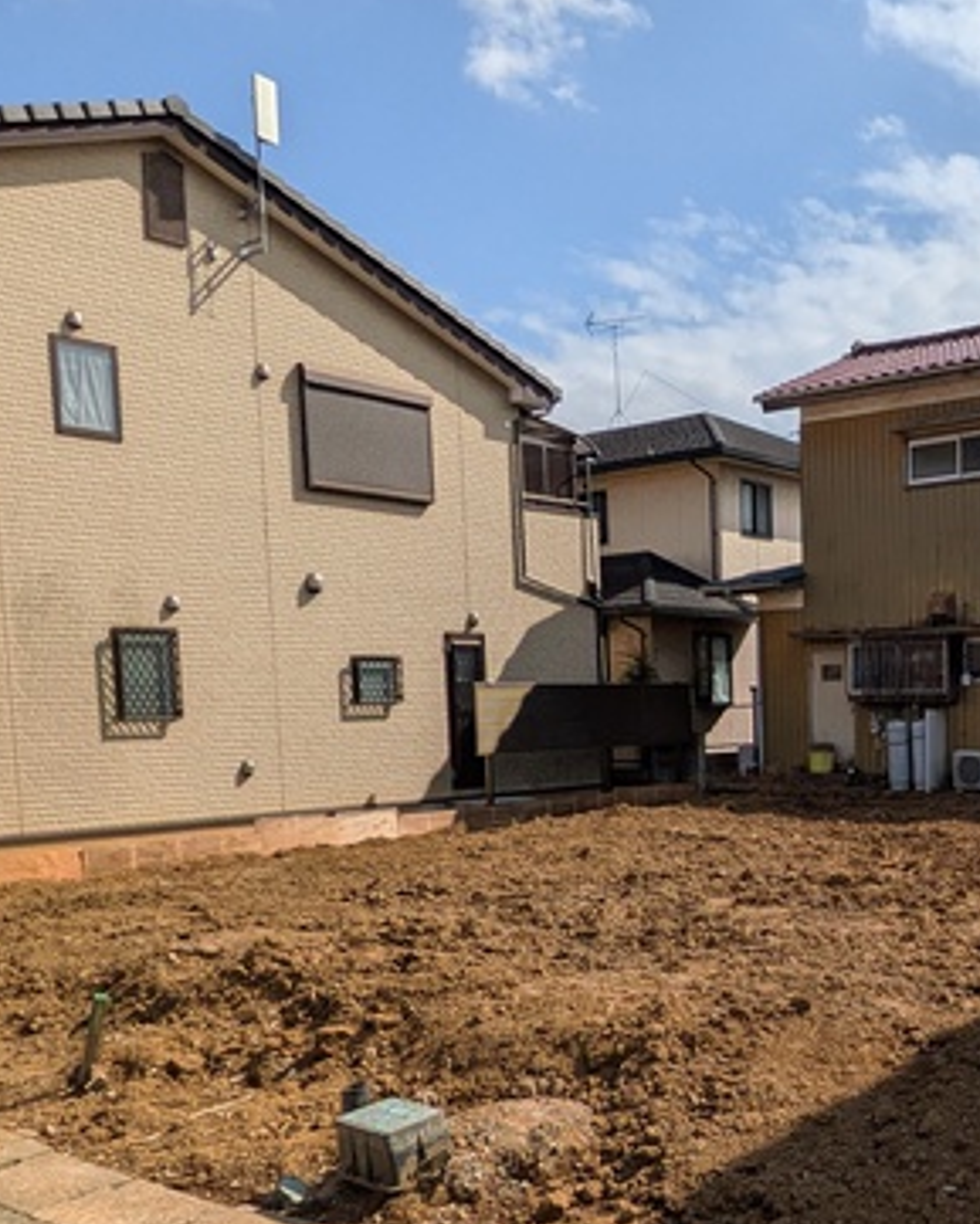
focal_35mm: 36
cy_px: 821
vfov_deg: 49.4
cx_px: 912
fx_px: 1305
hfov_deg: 37.9
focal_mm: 1.83
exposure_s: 1/3436
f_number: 2.2
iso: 49
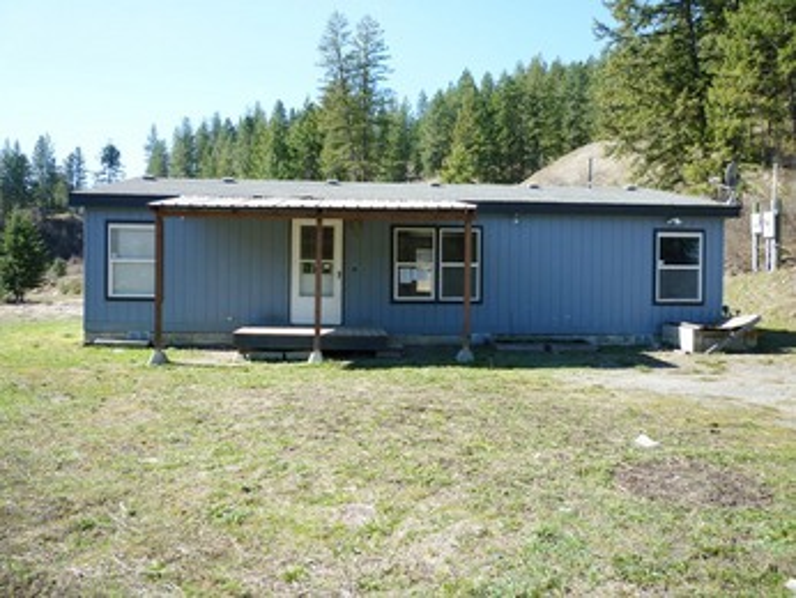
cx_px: 398
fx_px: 667
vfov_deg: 48.3
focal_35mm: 29
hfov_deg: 61.6
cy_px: 299
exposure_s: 1/320
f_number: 3.3
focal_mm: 5.2
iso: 80
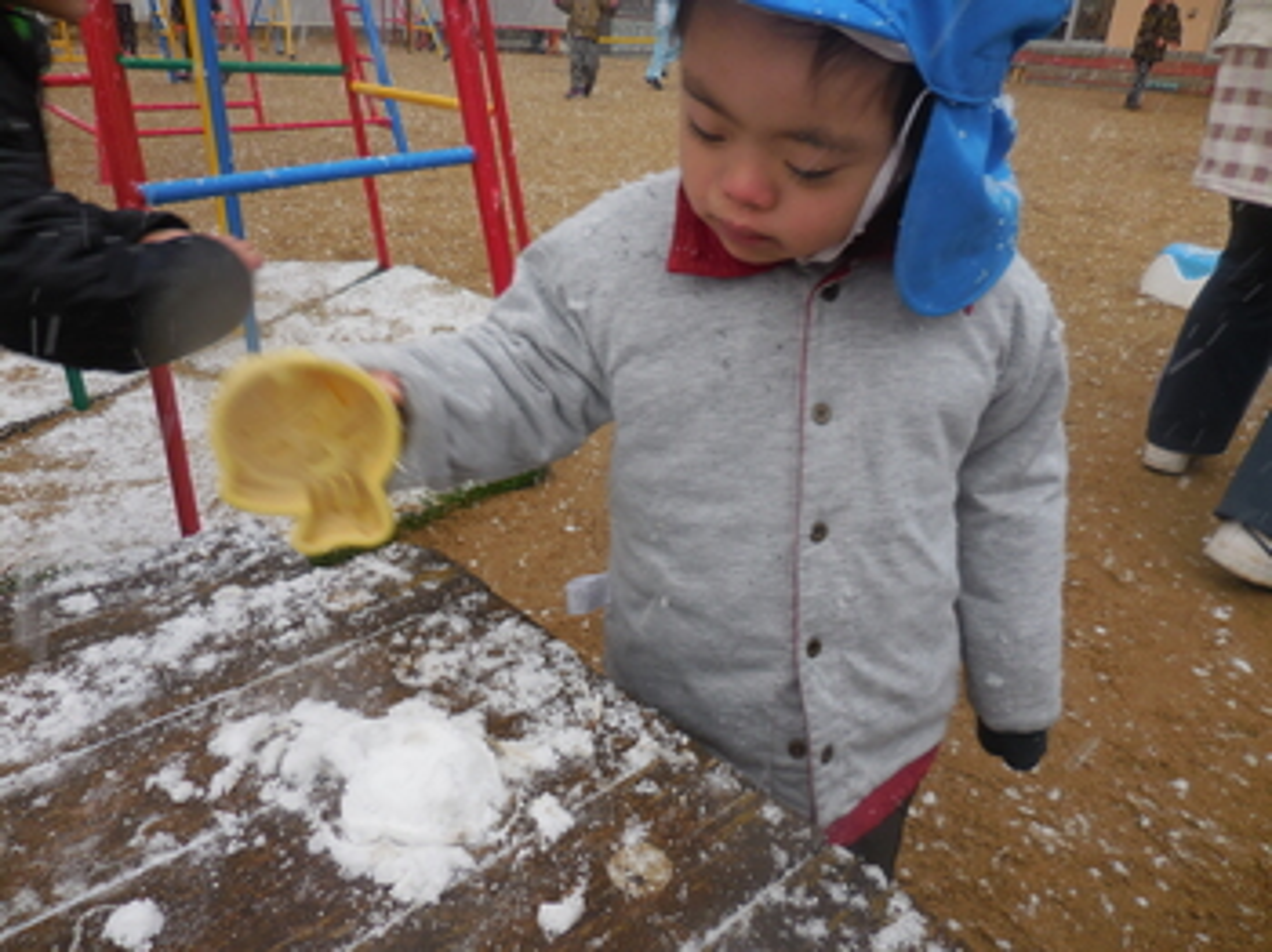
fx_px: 918
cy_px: 476
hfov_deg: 69.4
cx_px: 636
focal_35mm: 25
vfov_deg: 54.8
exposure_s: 1/60
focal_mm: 4.5
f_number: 3.3
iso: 125
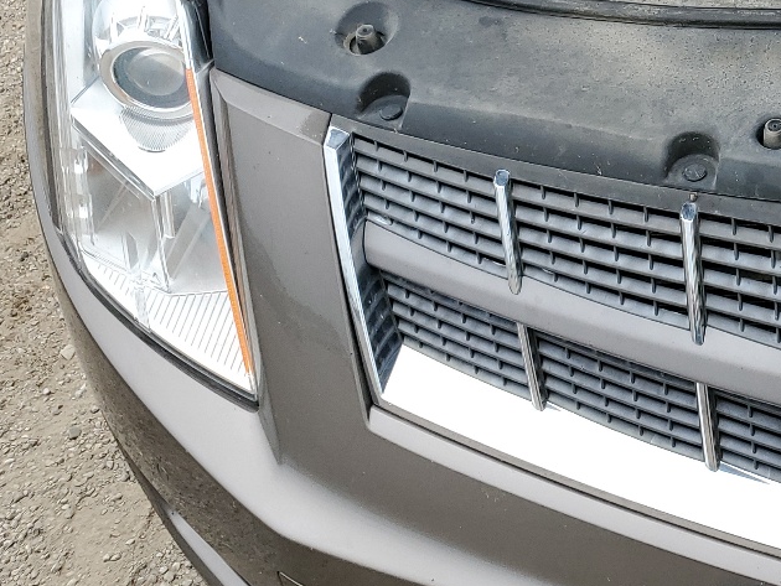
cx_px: 865
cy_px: 26
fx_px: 1490
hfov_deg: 26.9
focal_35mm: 66
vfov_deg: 21.6
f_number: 1.5
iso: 50
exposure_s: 1/2000
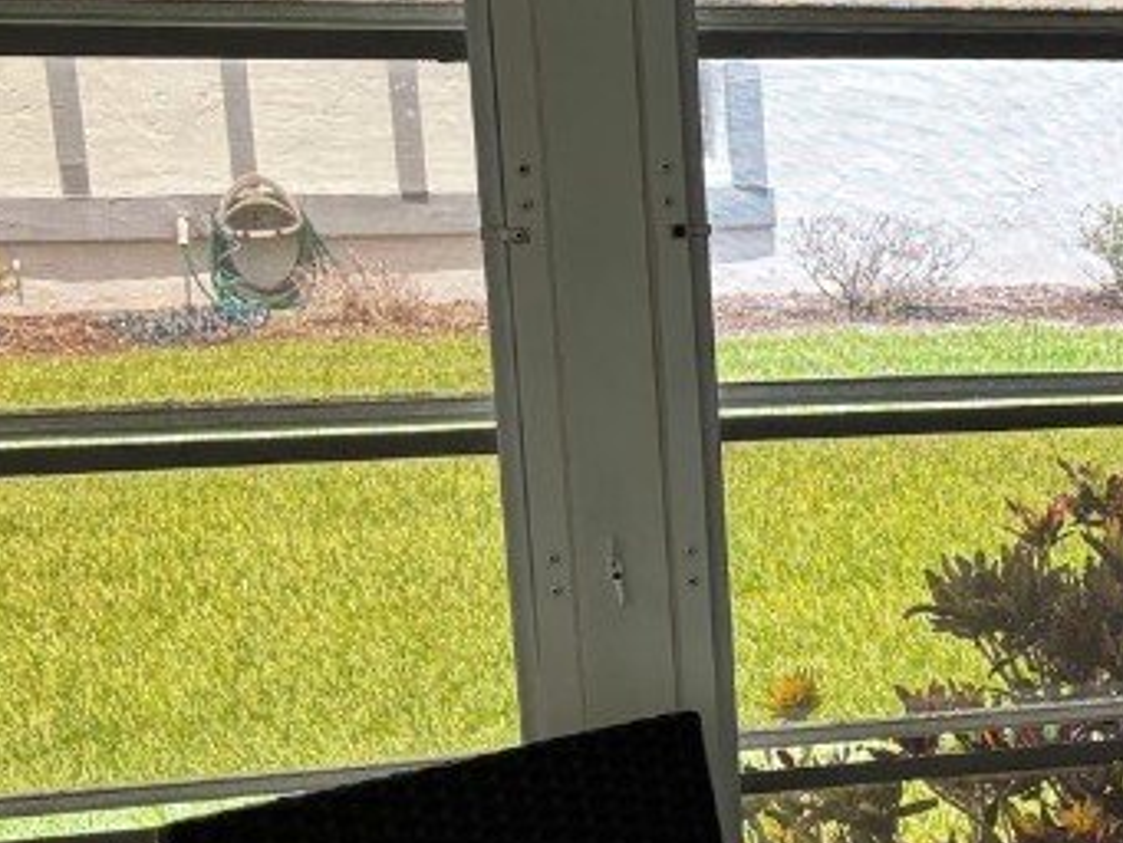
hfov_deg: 22.9
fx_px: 2531
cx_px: 1363
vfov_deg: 18.7
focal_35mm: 78
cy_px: 705
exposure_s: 1/260
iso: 40
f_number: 1.6
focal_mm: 5.96
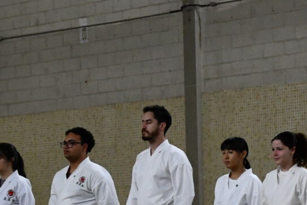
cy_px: 195
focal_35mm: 182
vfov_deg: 7.5
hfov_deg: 11.3
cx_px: 235
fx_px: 1552
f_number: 4.2
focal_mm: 34
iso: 2000
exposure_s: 1/125
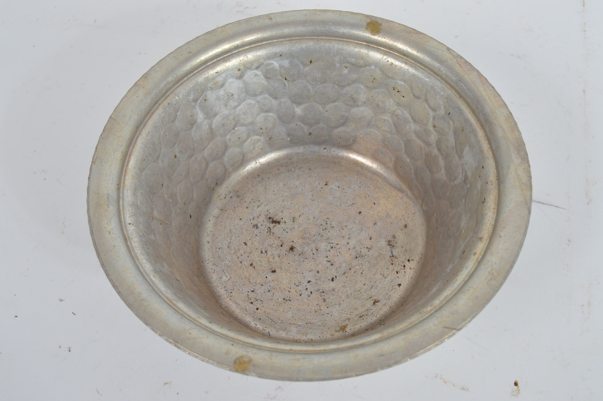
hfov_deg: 49.6
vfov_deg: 34.1
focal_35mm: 39
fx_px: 653
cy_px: 200
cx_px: 302
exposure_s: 1/80
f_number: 9
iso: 100
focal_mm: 26
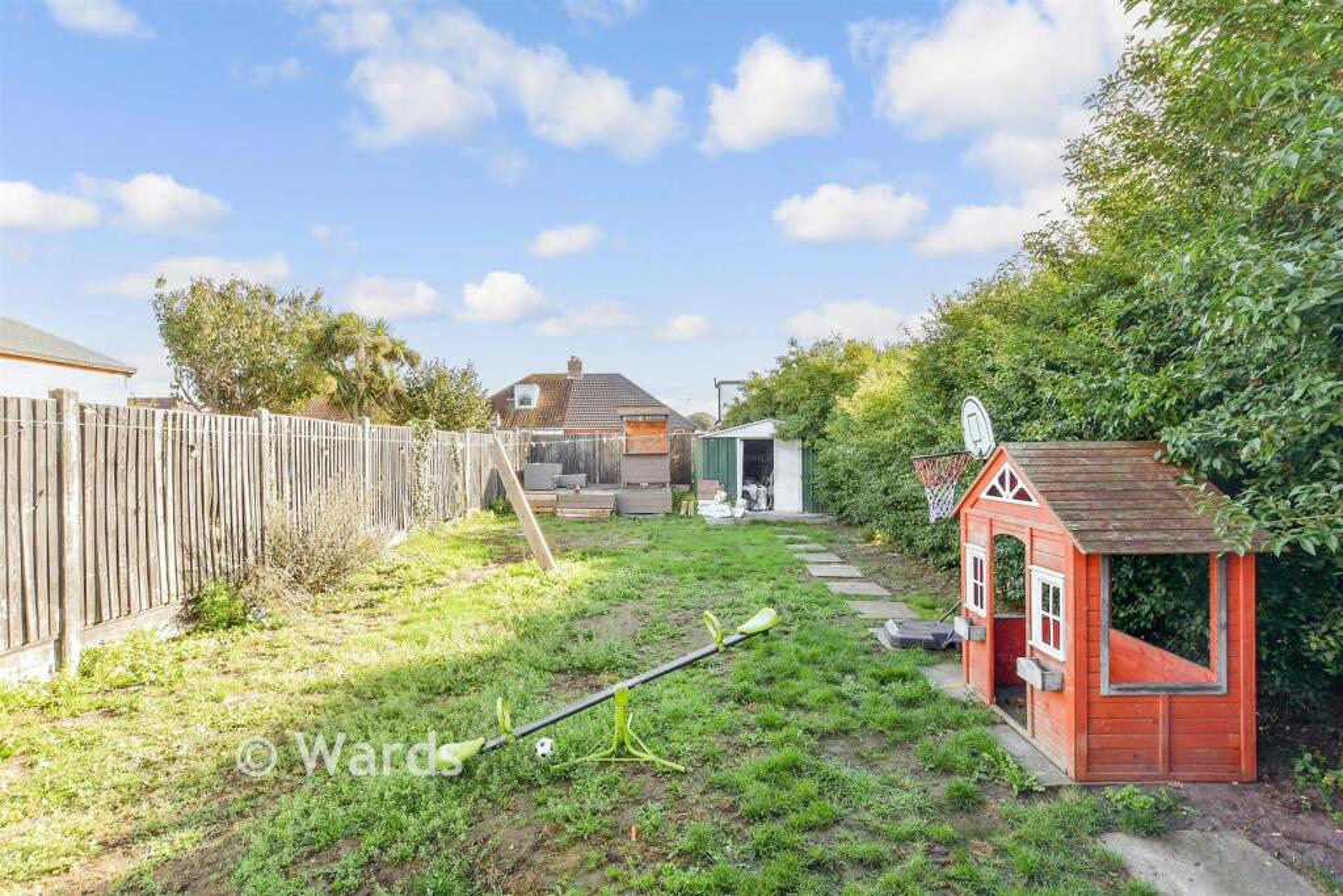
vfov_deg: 77.3
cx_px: 672
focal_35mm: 15
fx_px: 560
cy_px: 448
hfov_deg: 100.4
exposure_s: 1/50
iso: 160
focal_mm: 10
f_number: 8
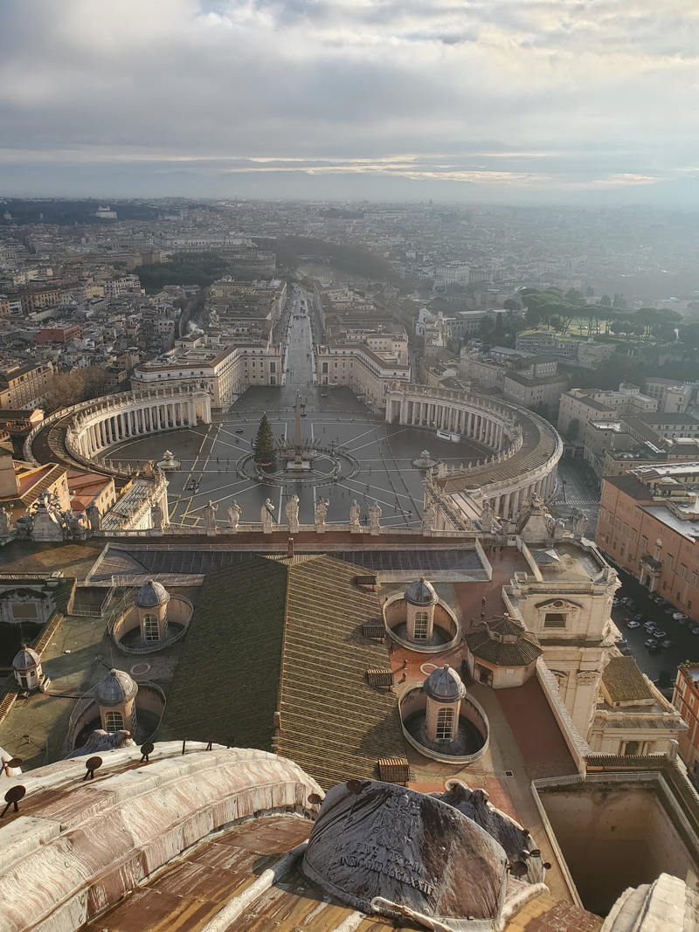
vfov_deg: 67.3
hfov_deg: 53.1
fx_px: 700
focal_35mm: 26
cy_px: 466
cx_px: 350
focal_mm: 4.3
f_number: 2.4
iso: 50
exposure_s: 1/868
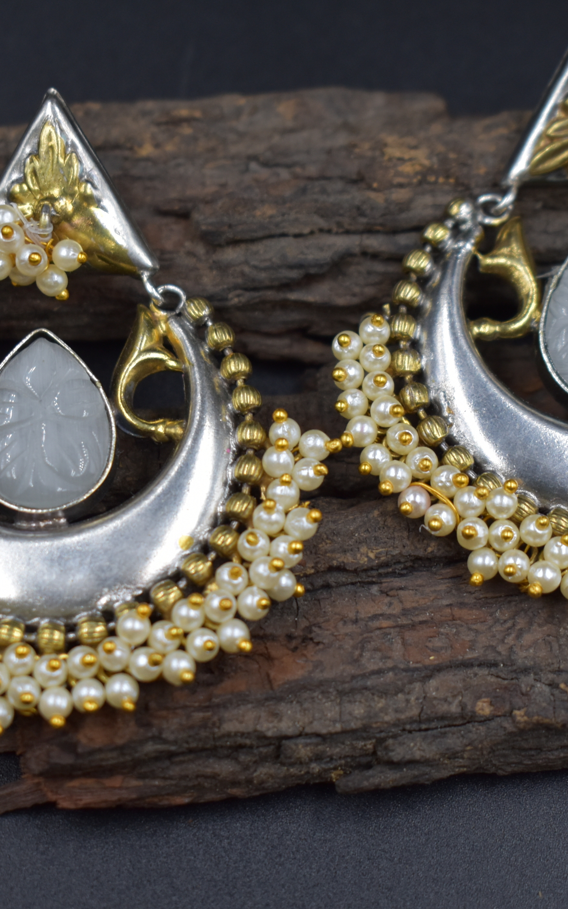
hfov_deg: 14.2
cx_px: 292
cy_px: 453
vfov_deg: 22.6
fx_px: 2279
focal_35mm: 92
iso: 400
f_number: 4.8
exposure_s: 1/80
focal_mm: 40
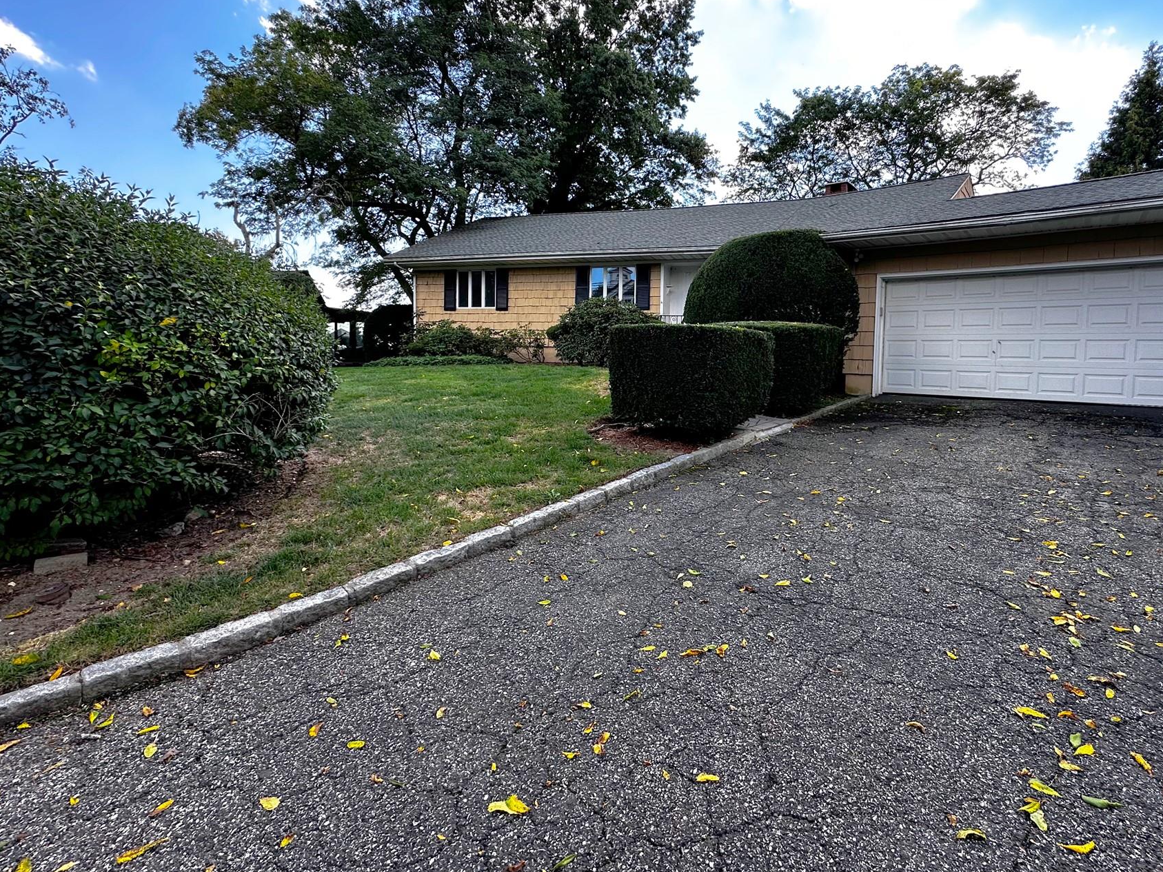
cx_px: 660
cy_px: 383
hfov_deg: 90.5
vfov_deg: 74.4
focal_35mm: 17
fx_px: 571
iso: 40
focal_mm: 2.22
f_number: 2.2
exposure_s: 1/231
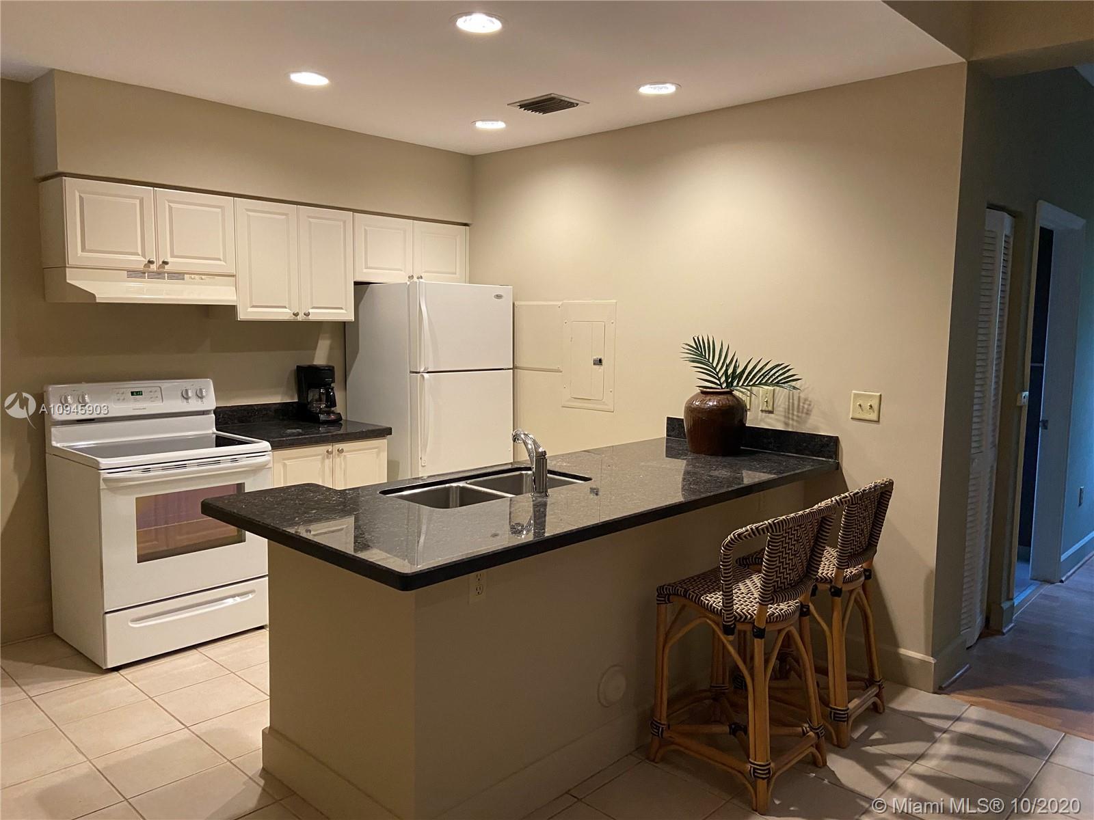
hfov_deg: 67.3
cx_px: 547
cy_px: 410
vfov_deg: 53.1
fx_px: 822
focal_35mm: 26
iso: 200
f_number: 1.8
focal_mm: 4.25
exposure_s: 1/60
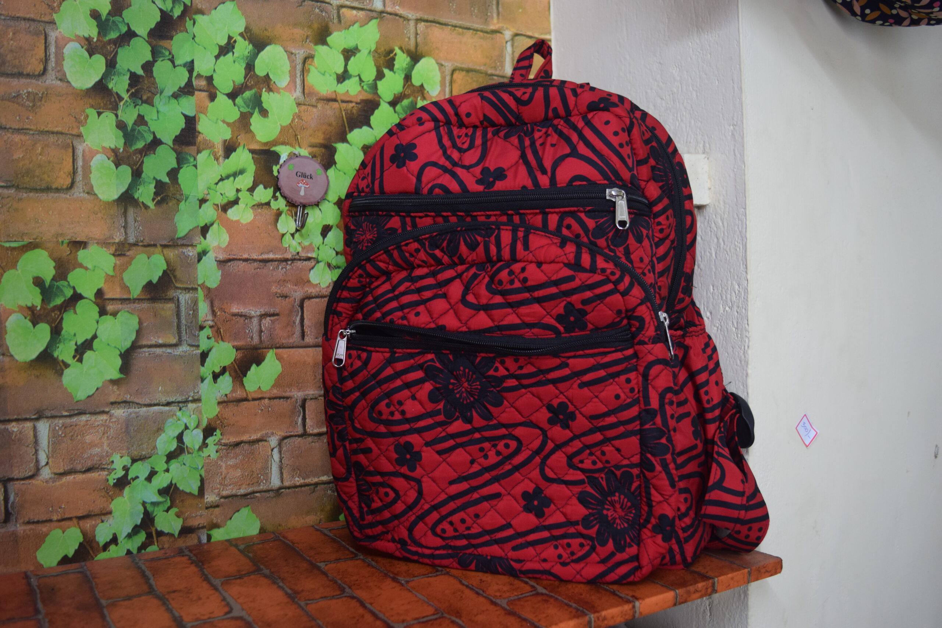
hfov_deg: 57.2
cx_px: 471
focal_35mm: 33
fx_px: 863
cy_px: 314
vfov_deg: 40.0
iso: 900
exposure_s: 1/60
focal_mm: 22
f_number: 3.8
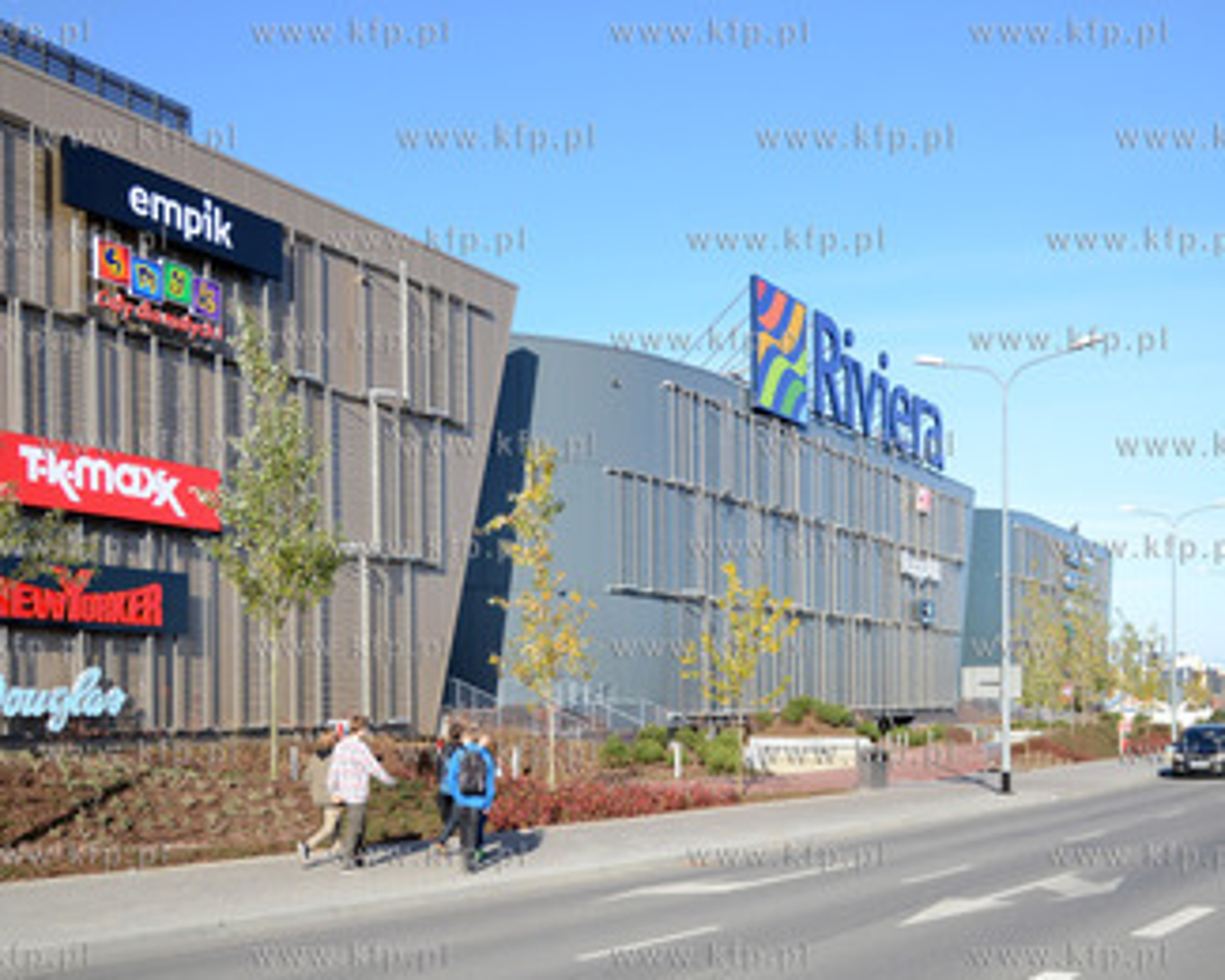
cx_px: 629
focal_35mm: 38
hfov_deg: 47.9
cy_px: 492
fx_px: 1378
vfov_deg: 39.2
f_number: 3.5
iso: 400
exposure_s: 1/3200
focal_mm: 22
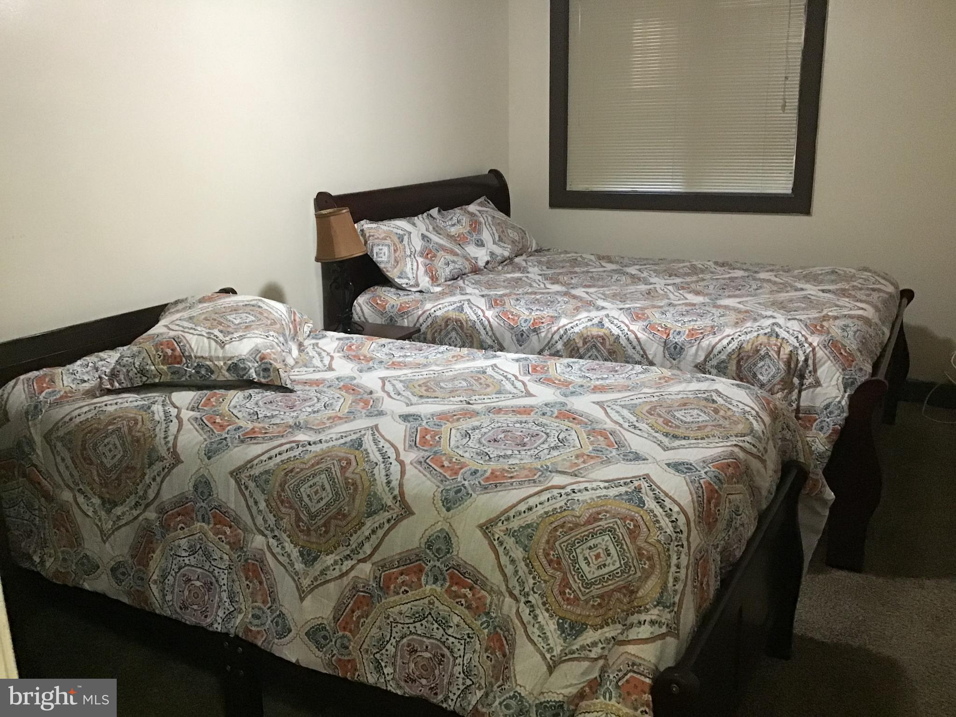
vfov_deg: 45.4
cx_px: 478
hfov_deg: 58.4
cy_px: 358
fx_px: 856
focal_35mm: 31
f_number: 2.4
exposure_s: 1/15
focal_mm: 3.3
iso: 250
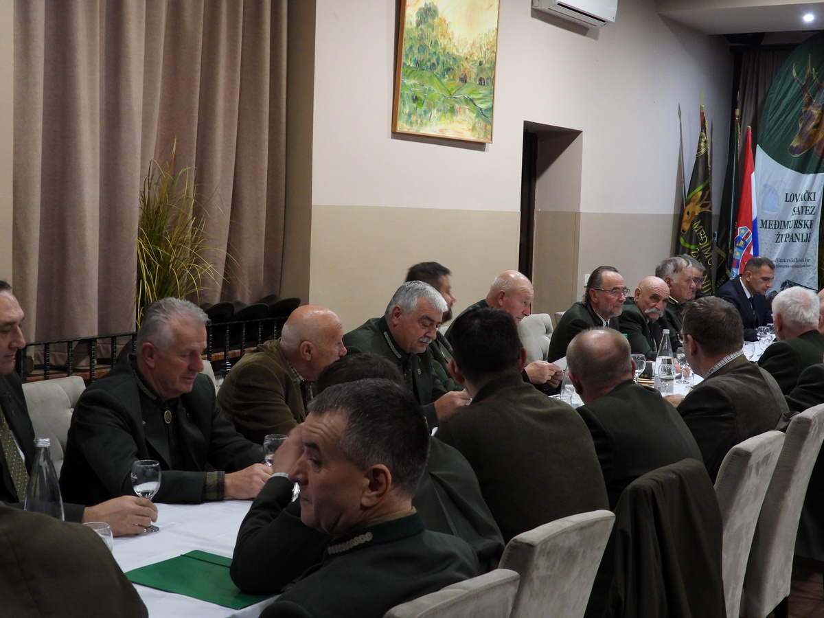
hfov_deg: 38.2
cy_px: 309
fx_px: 1190
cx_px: 412
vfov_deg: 29.1
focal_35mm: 50
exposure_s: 1/8
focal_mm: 9
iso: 400
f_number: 3.2
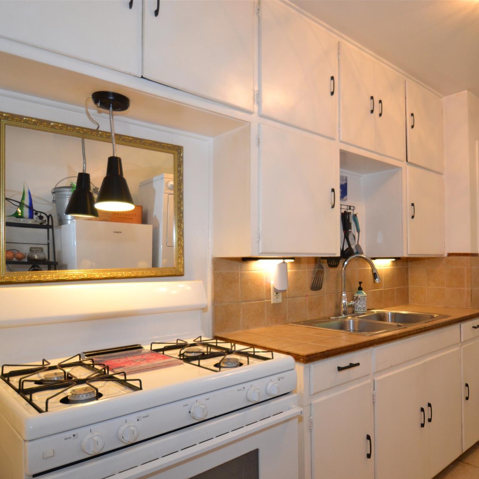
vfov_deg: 67.3
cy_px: 240
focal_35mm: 23
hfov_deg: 64.9
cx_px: 332
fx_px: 360
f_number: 3.8
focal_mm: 12
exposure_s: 1/60
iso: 640
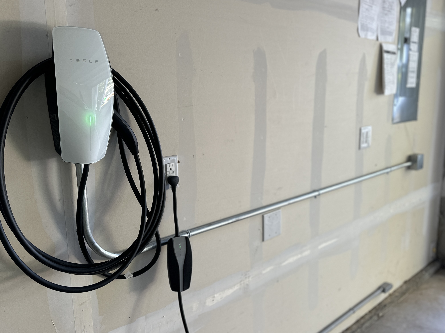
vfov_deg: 45.4
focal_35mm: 31
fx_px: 398
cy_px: 168
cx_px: 210
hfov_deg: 58.3
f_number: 1.78
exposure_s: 1/121
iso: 100
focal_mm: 6.86
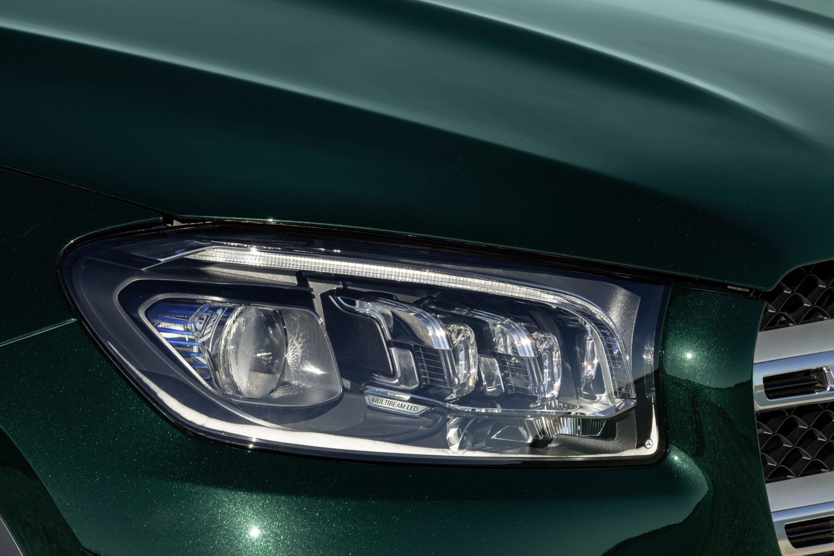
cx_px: 417
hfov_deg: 14.2
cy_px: 278
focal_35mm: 145
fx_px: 3359
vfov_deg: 9.5
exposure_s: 1/125
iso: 100
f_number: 11
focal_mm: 145
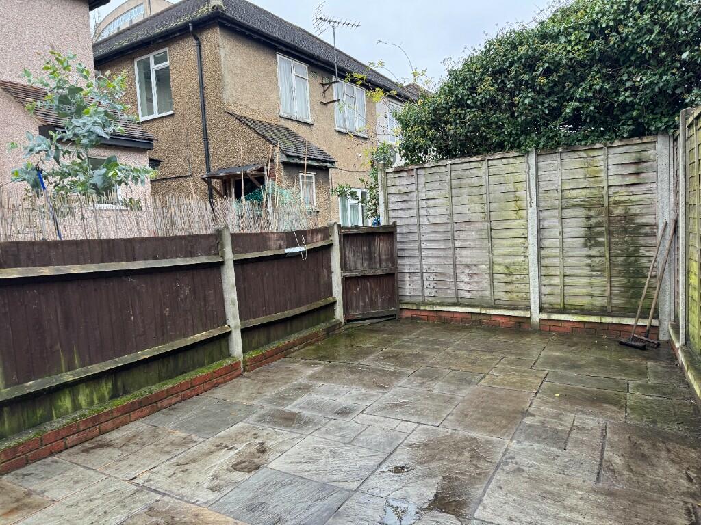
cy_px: 262
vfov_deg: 56.8
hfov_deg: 71.6
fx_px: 486
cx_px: 350
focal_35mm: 24
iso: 100
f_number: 1.78
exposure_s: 1/121
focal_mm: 6.76
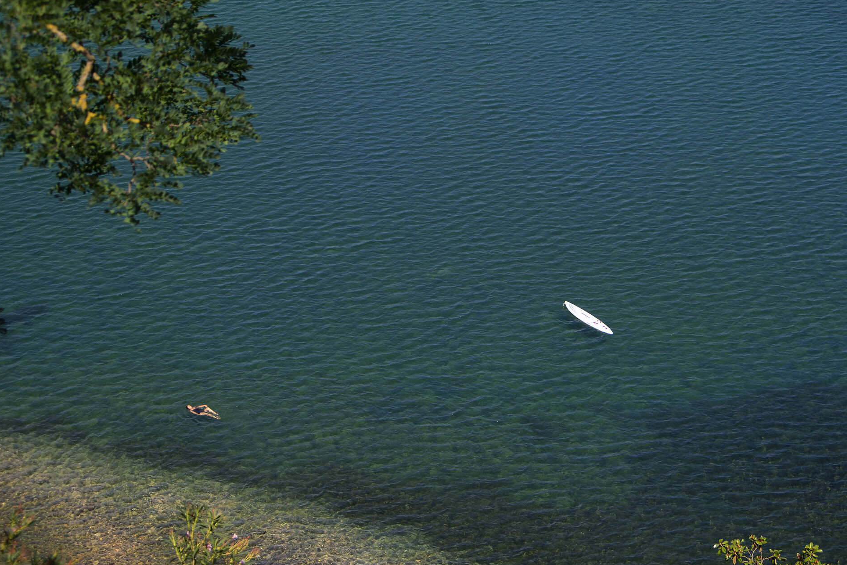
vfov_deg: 14.7
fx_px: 2188
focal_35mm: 93
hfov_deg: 21.9
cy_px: 308
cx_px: 523
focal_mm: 73
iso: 100
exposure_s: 1/250
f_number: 6.3
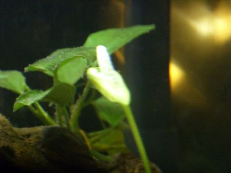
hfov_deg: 20.0
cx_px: 116
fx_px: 654
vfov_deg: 15.1
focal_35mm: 98
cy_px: 86
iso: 300
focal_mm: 16.4
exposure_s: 1/7
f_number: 3.5
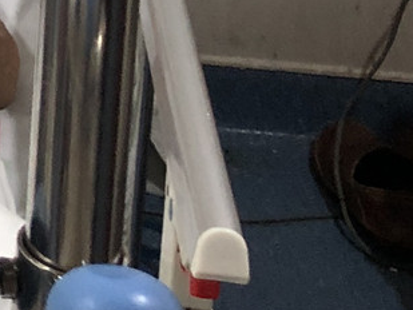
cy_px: -414
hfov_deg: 9.1
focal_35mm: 181
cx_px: -774
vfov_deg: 7.7
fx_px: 2160
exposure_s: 1/20
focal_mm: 4
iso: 40
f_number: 1.8
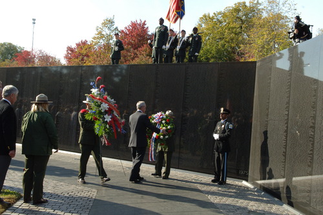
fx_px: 349
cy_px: 108
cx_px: 162
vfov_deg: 34.1
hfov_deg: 49.6
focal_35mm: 39
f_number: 11
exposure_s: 1/160
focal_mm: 26
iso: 400
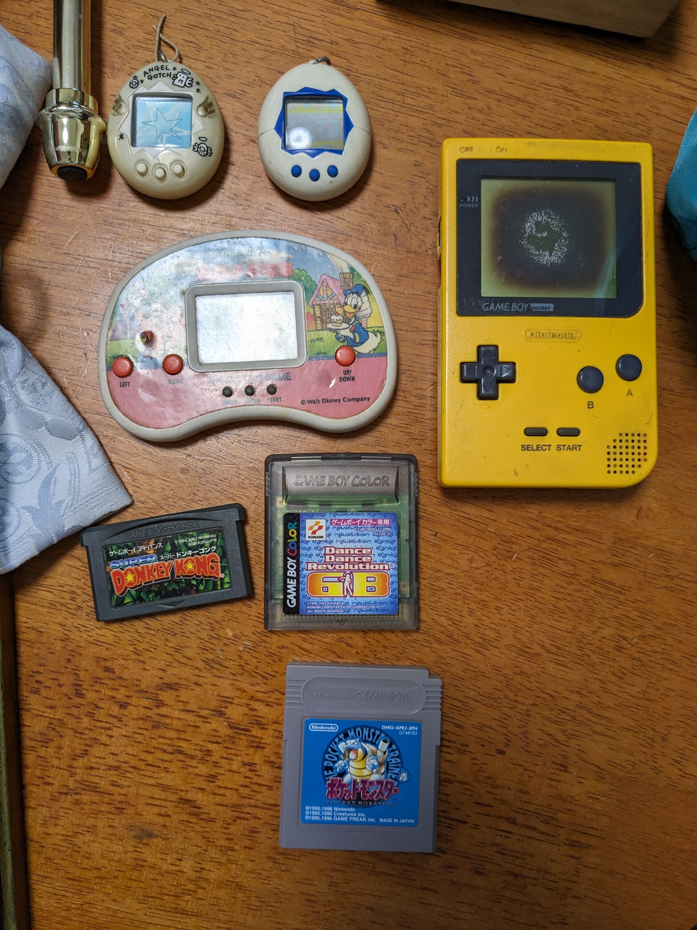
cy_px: 465
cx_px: 348
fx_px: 725
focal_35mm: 27
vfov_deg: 65.3
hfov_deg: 51.4
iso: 69
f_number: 1.73
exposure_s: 1/171
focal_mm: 4.38
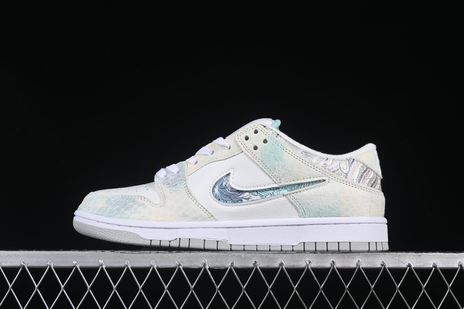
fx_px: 967
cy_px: 154
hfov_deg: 27.0
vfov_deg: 18.2
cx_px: 232
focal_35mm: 75
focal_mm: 50
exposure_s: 1/80
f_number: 8
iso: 160
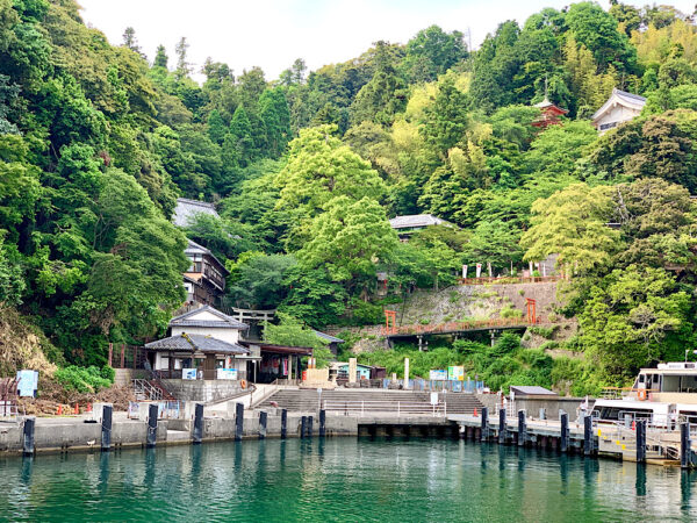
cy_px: 262
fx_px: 1047
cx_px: 348
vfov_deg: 28.0
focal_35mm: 52
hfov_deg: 36.8
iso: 16
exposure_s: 1/124
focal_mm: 6
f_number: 2.4
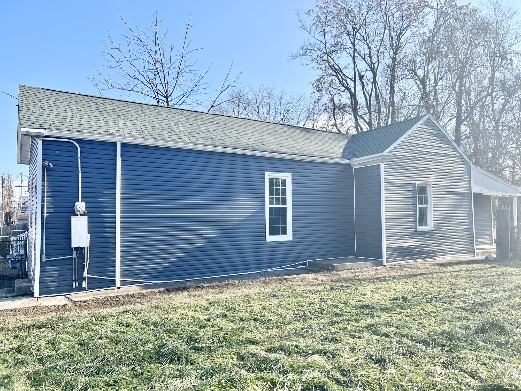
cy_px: 196
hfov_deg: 67.3
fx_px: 391
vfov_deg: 53.1
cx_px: 260
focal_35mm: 26
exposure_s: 1/2123
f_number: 1.5
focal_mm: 5.7
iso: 50
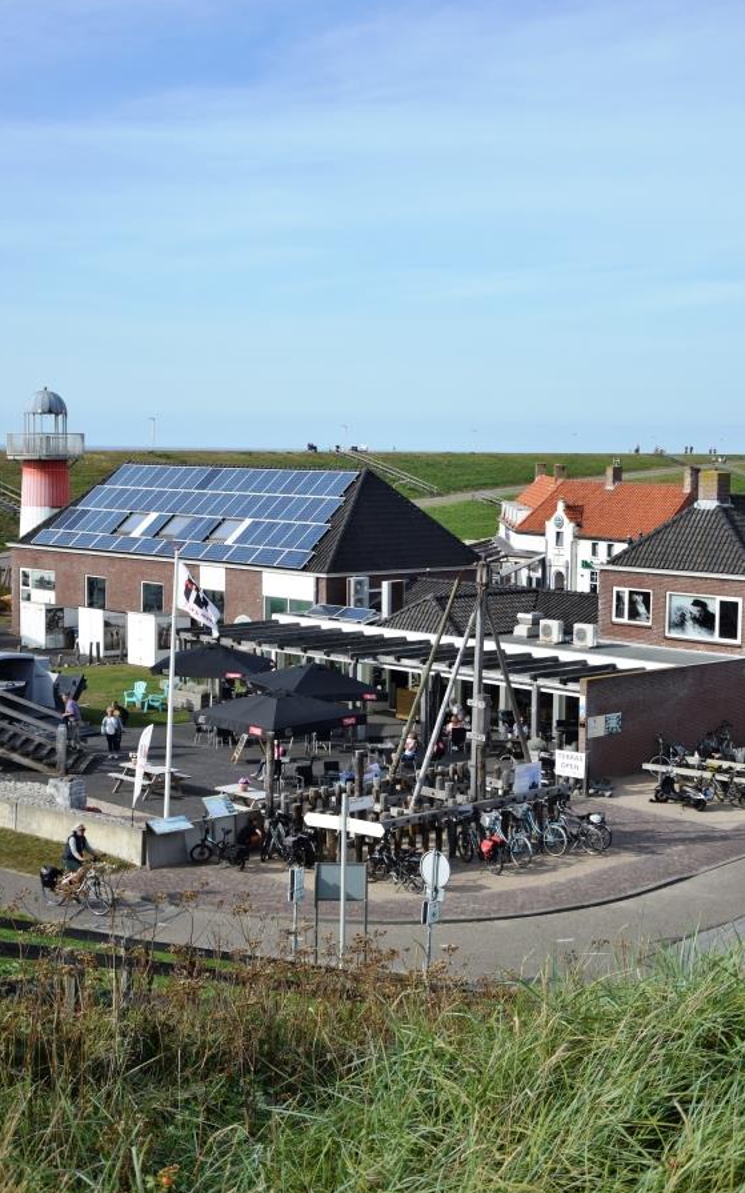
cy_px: 592
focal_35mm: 49
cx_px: 363
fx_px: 1593
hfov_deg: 26.3
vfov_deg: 41.1
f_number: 4
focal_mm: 28
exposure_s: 1/800
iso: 100
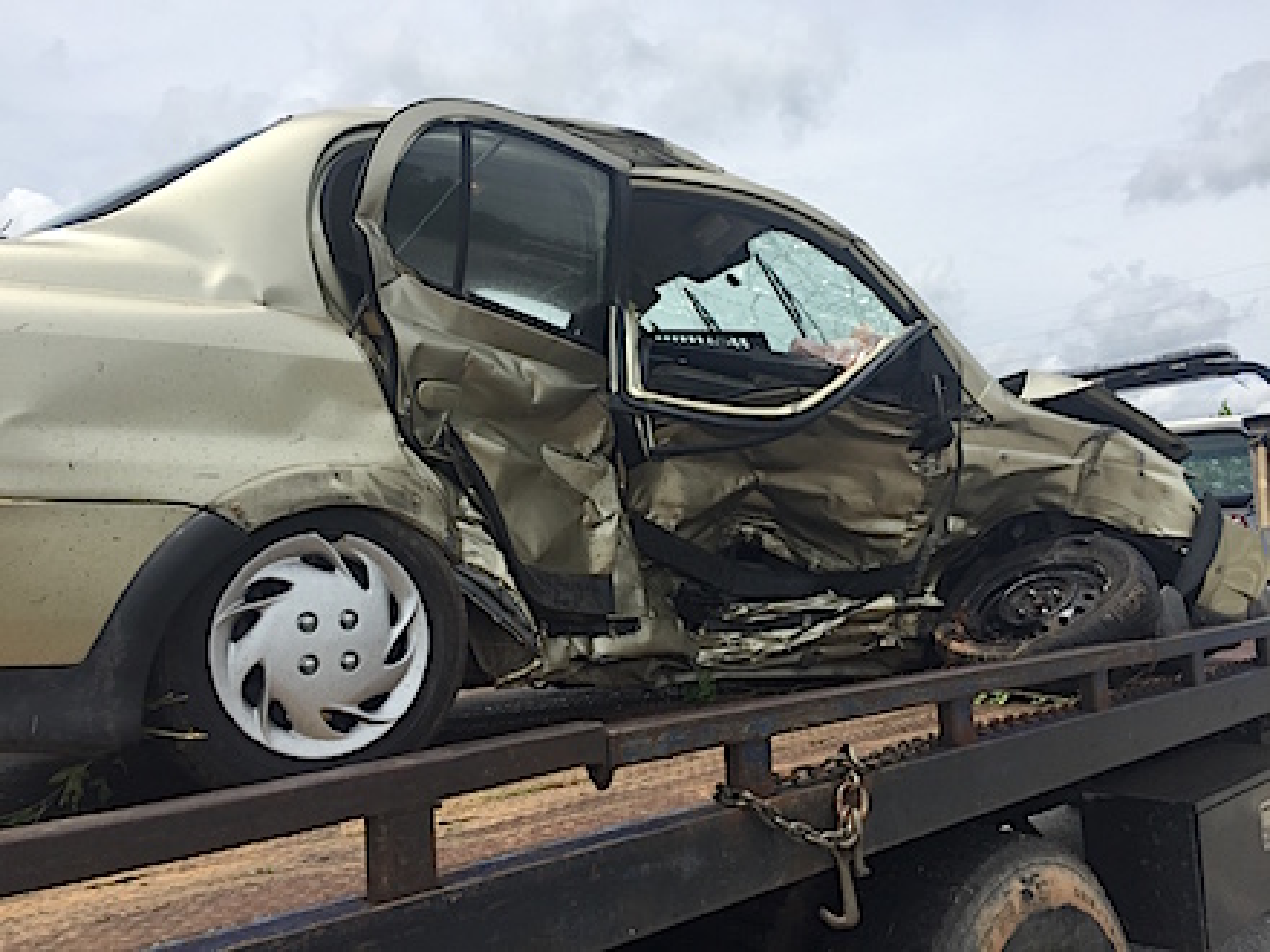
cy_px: 476
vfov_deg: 48.2
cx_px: 635
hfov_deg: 61.7
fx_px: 1064
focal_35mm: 29
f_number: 2.2
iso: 32
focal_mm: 4.15
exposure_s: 1/2475
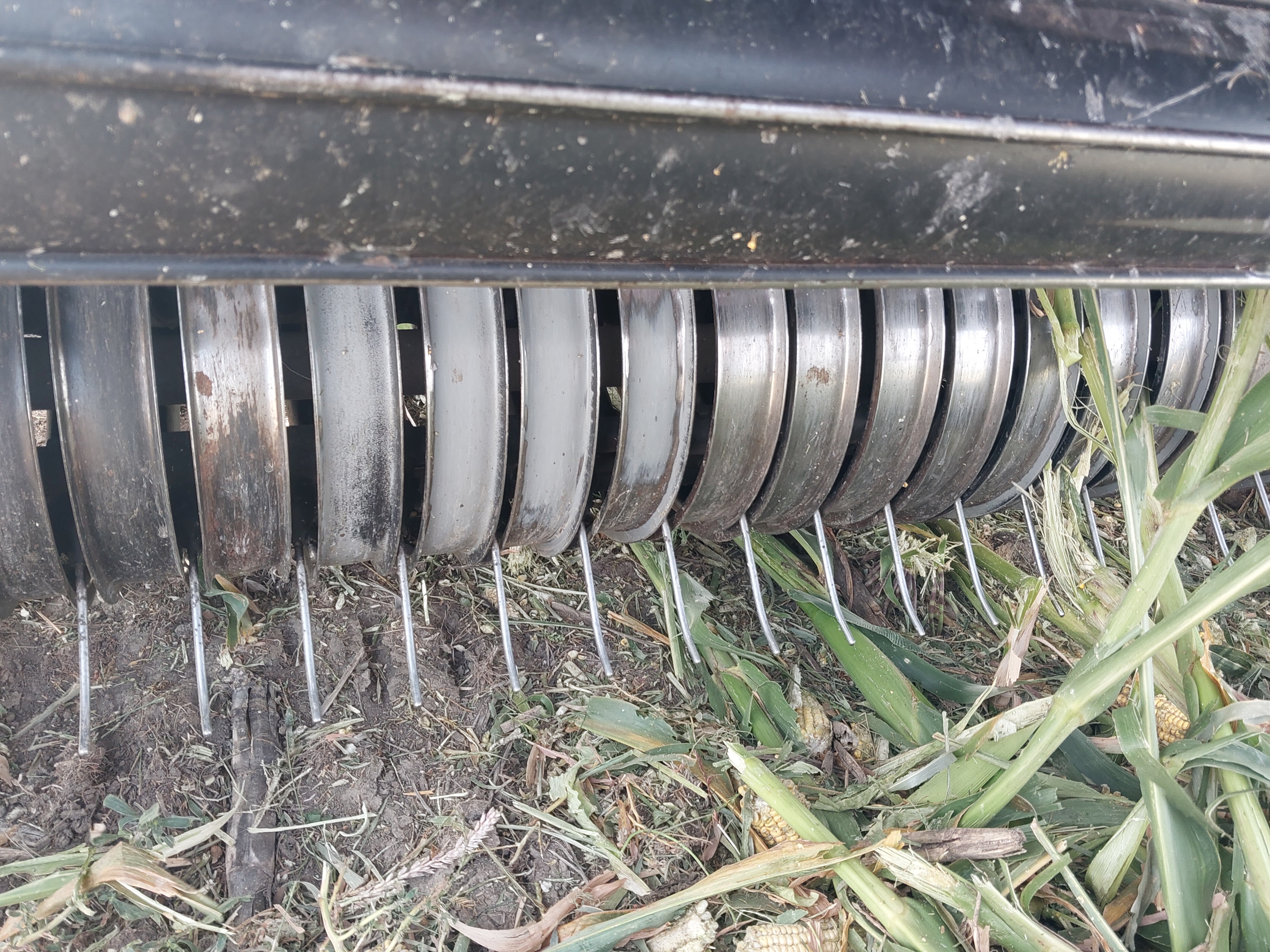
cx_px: 635
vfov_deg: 51.4
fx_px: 991
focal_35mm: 27
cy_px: 476
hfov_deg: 65.3
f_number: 1.8
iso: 50
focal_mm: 4
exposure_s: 1/60
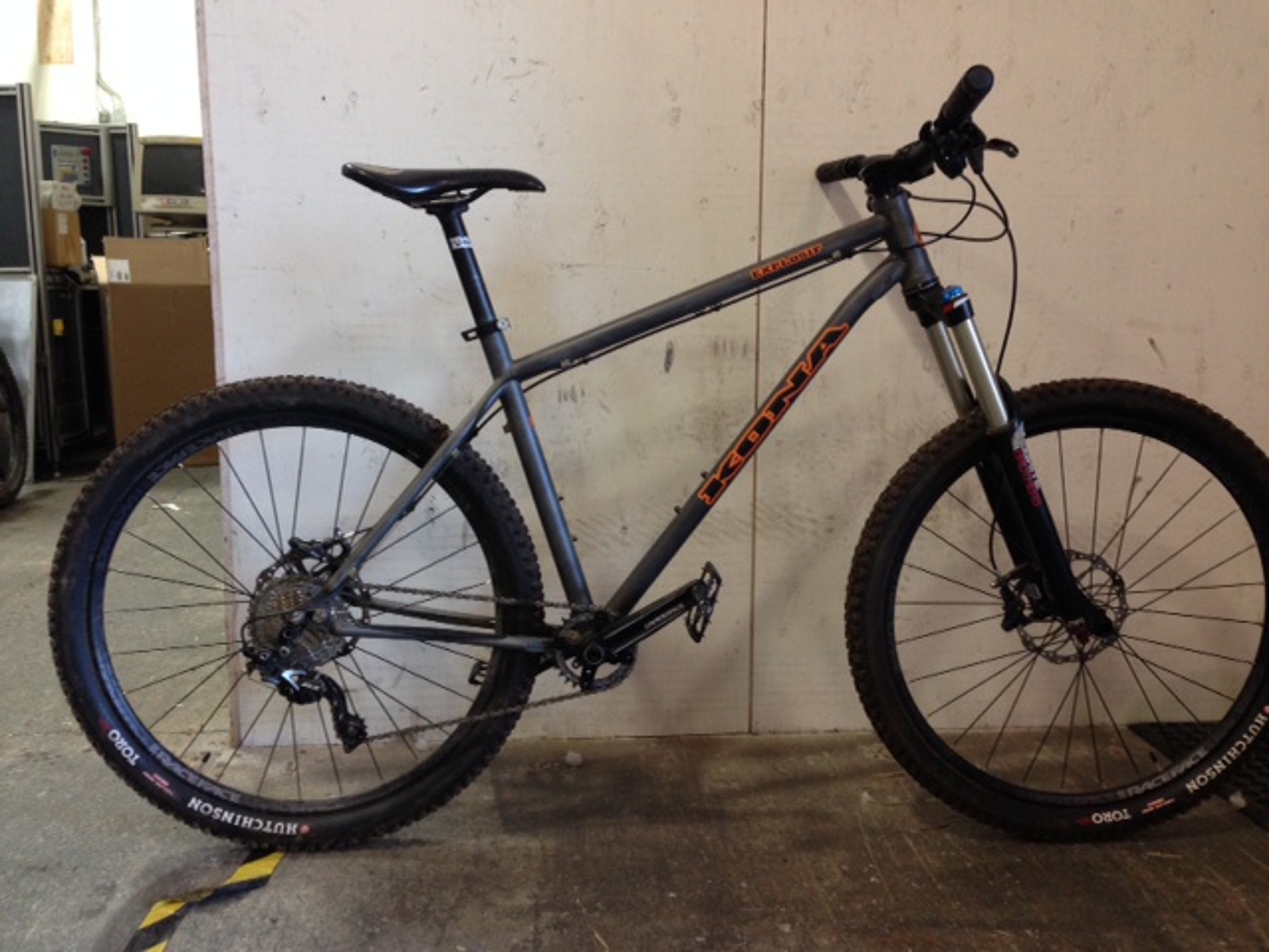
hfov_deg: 55.4
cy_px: 476
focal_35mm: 33
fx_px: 1210
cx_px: 634
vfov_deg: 42.9
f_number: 2.4
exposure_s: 1/20
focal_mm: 4.12
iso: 125
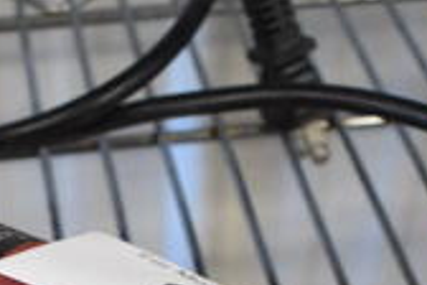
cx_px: 140
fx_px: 1162
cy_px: 476
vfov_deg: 12.9
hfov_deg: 20.7
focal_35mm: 98
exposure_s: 1/60
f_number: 4
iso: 1100
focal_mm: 18
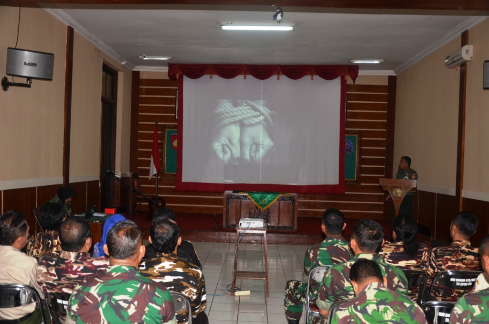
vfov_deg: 36.7
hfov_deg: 53.2
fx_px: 488
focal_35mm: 36
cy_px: 162
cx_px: 244
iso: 200
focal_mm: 24
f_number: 3.8
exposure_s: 1/60
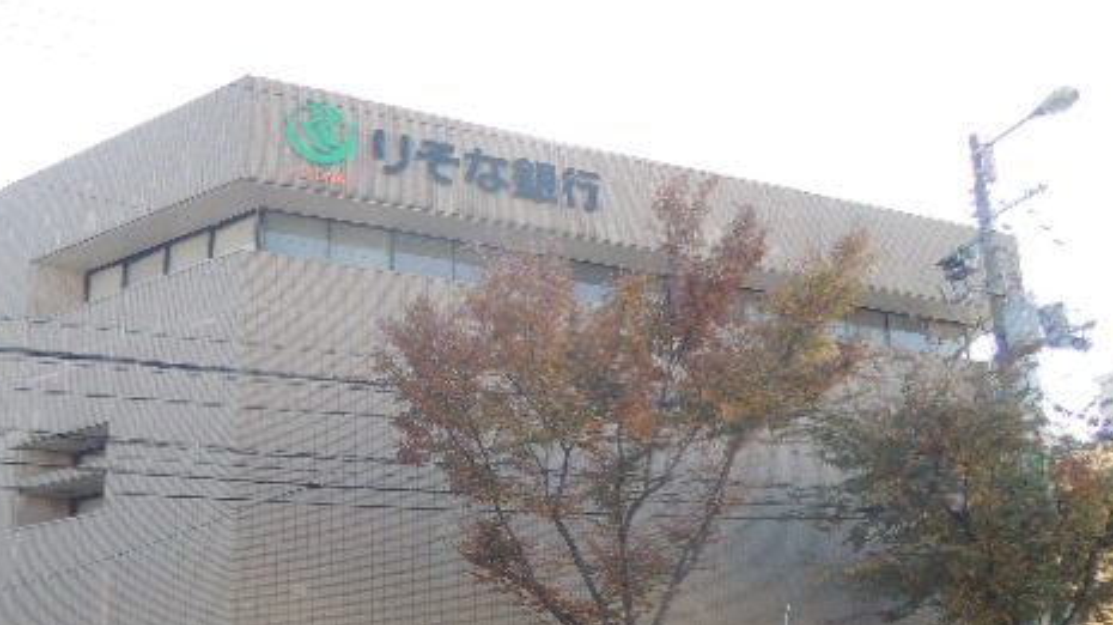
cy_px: 544
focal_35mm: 36
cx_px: 460
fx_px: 1062
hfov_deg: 55.0
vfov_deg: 31.5
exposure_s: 1/400
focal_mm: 4.3
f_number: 2.2
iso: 100
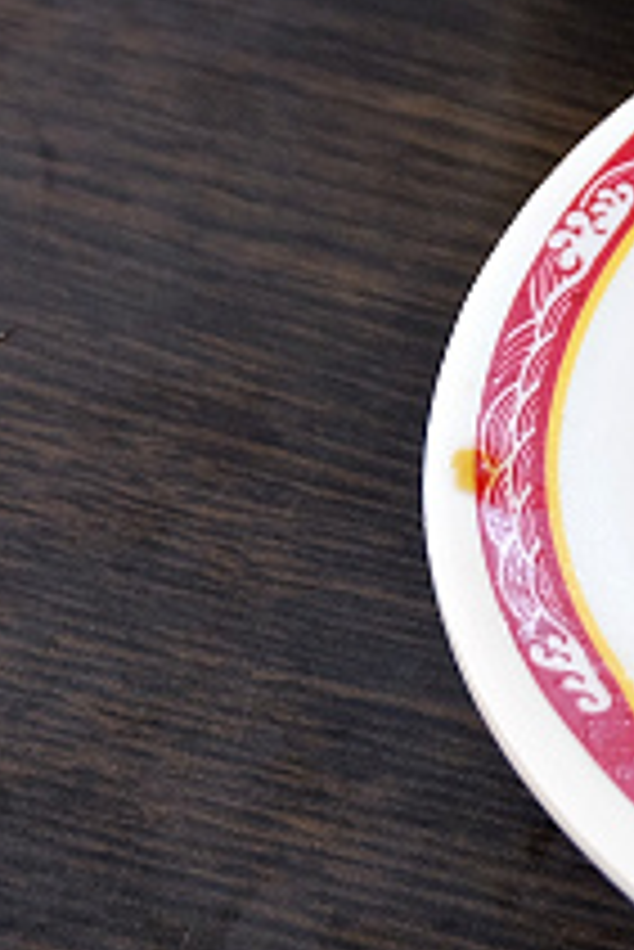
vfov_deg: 12.8
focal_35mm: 159
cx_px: 1295
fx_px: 4193
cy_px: 47
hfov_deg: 8.2
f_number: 4.5
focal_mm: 28.2
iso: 800
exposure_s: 1/15
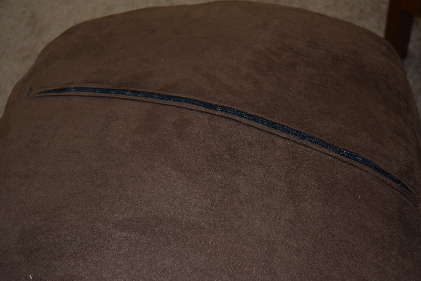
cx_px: 210
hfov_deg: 36.8
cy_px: 140
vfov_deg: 25.1
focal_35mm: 54
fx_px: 632
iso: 1400
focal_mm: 36
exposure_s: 1/60
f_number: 4.8
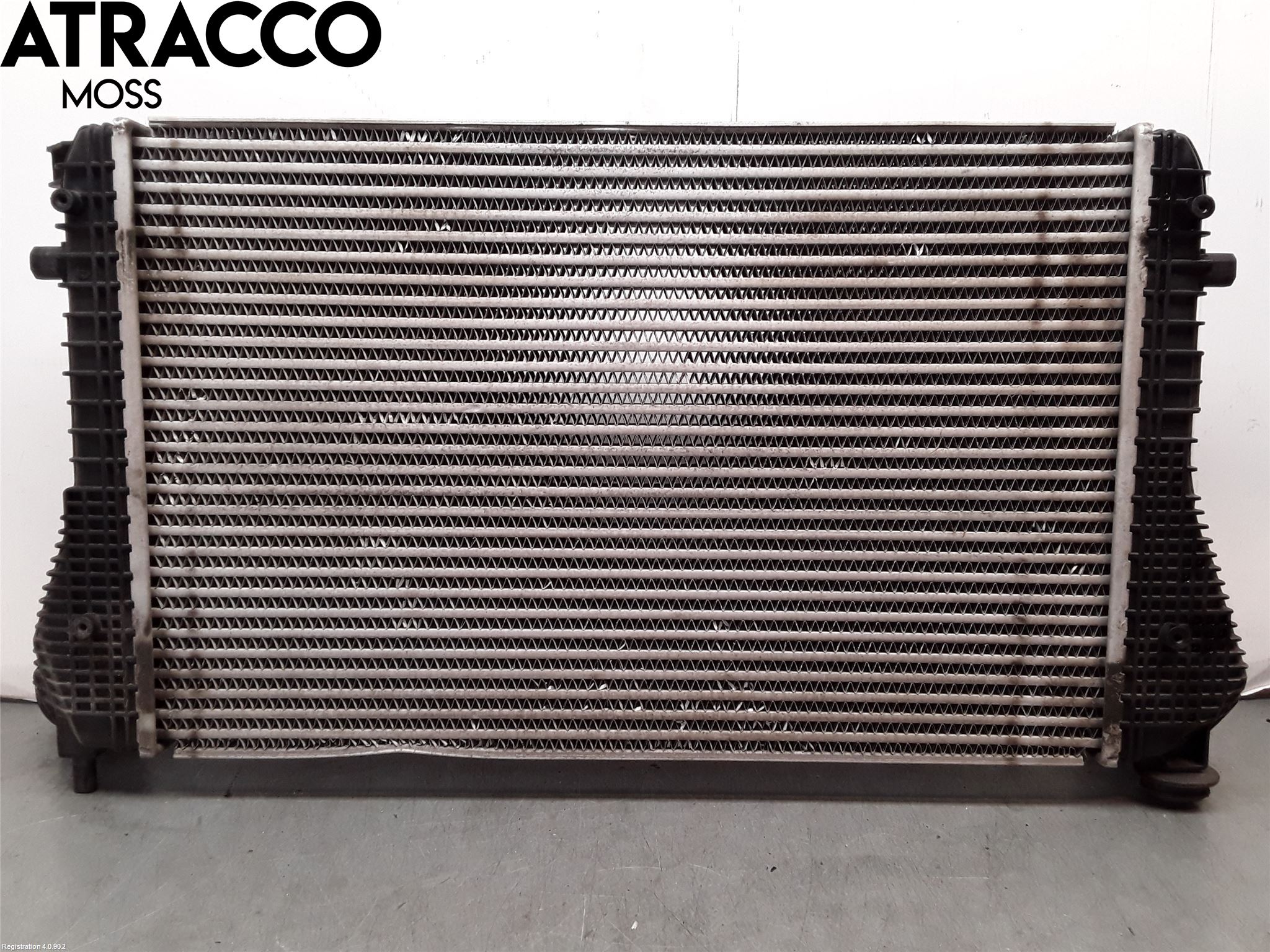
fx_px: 1027
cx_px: 635
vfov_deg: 49.7
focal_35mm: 28
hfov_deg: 63.4
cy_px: 476
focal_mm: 2.91
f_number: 1.9
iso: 64
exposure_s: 1/100
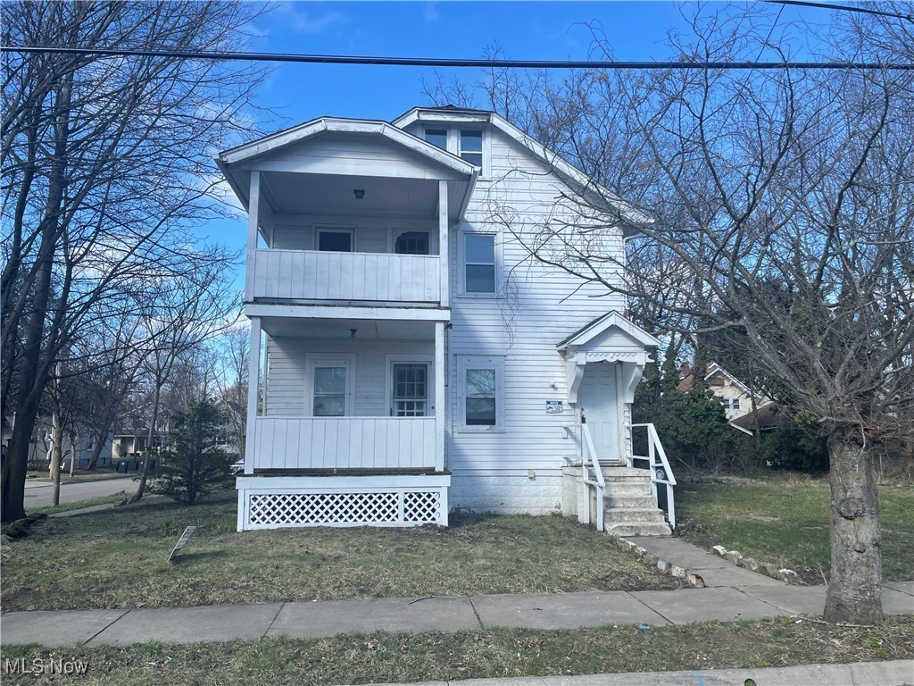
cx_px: 457
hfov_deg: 67.3
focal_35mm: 26
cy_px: 343
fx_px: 687
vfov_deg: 53.1
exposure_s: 1/1770
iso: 32
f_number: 1.6
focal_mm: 4.2
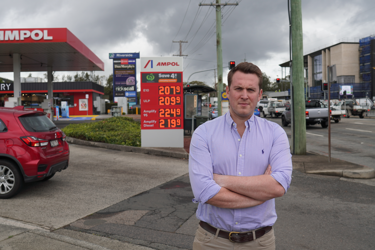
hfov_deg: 53.1
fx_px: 375
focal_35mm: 36
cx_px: 188
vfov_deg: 36.9
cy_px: 125
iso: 100
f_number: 4
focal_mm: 24
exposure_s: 1/640
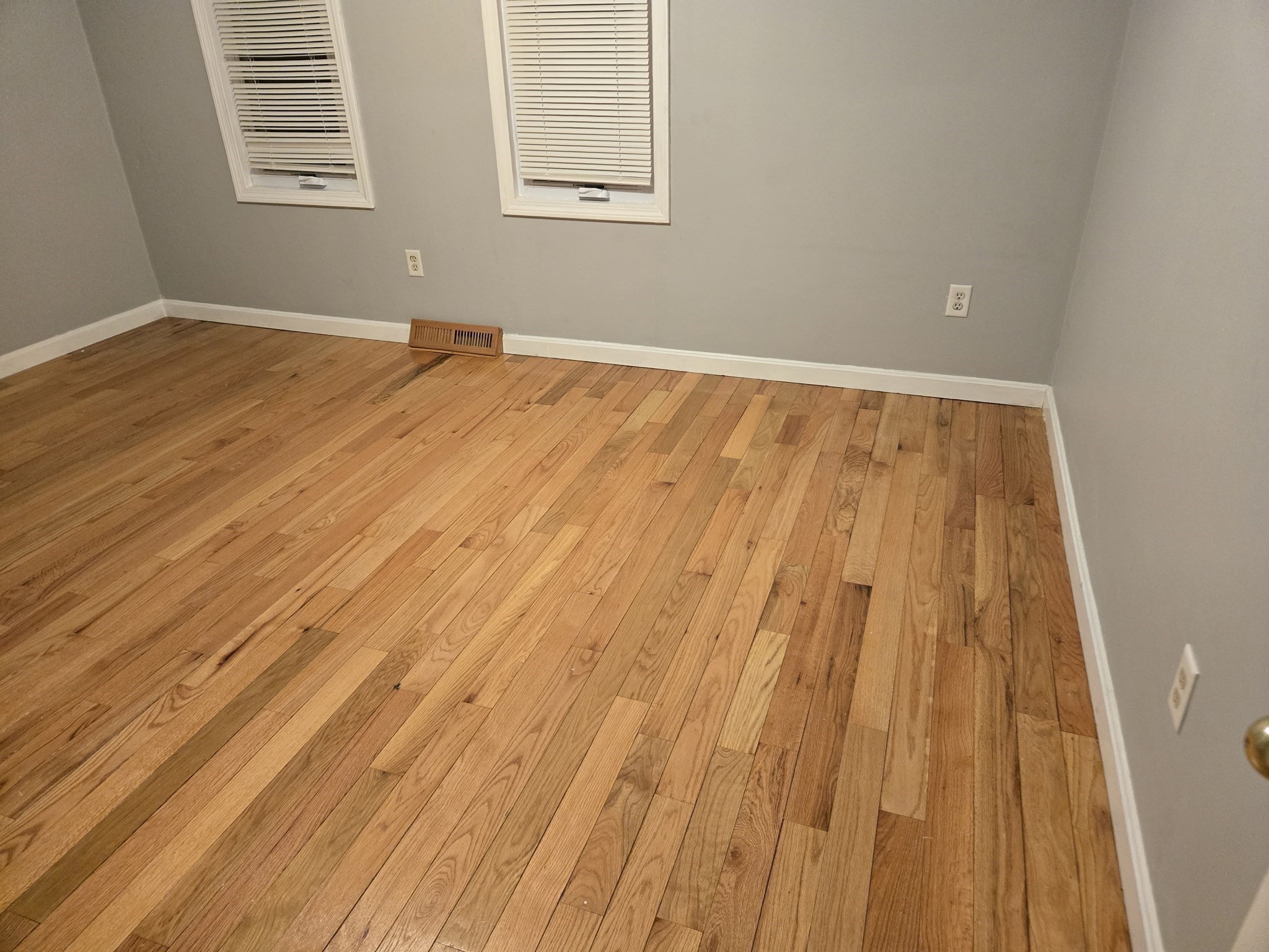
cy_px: 476
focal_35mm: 23
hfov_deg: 73.9
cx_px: 634
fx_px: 843
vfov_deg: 58.9
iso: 800
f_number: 1.8
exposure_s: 1/120
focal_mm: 5.4
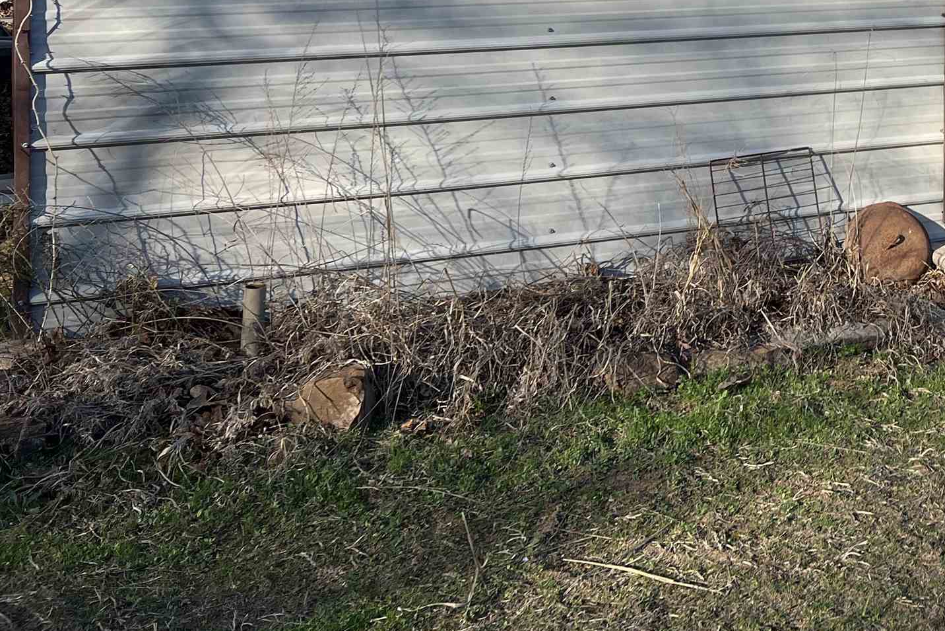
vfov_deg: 21.9
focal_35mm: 58
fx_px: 1523
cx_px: 950
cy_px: -101
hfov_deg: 31.8
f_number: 1.5
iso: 50
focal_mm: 5.7
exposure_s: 1/2208
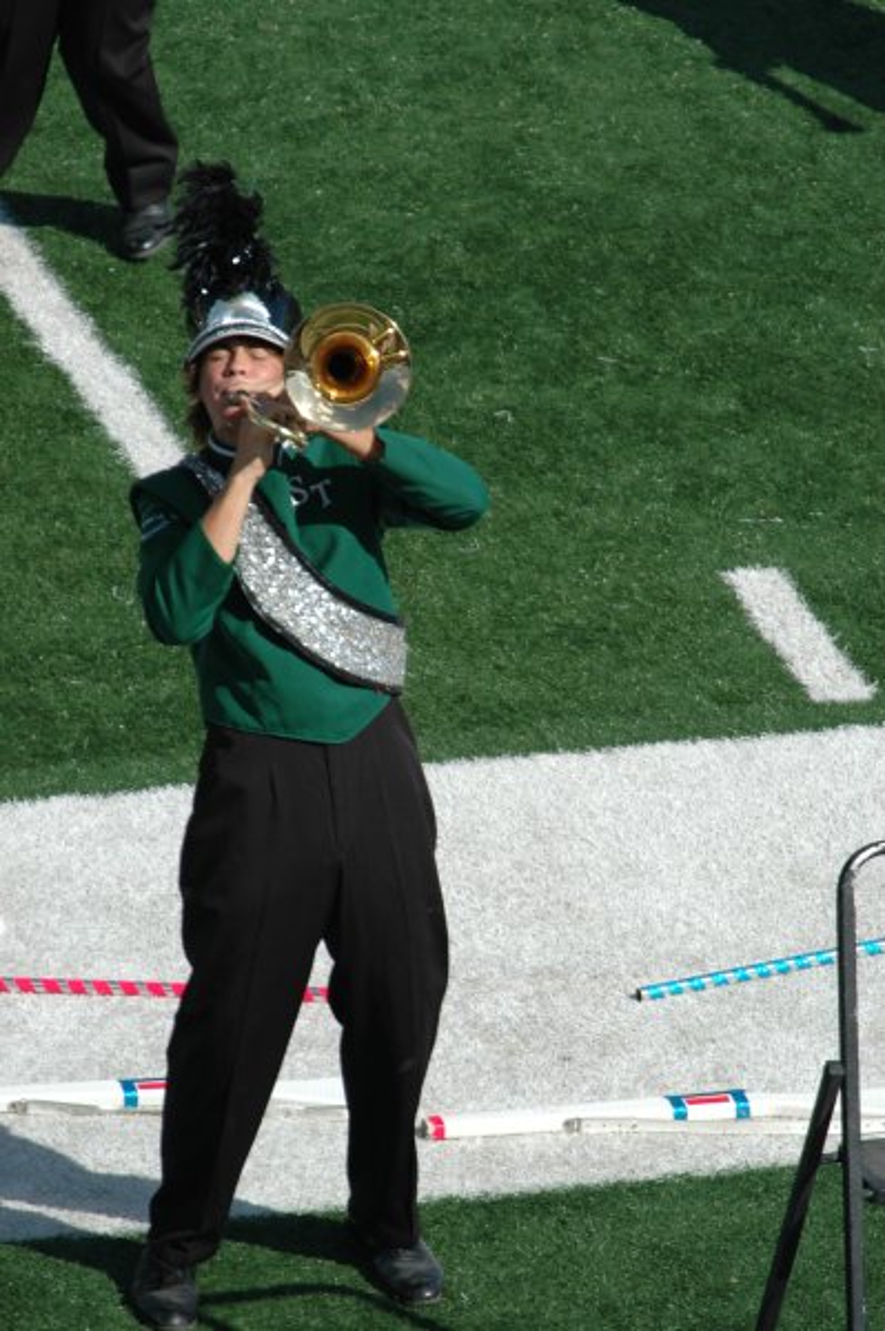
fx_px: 22162
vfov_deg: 3.4
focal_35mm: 600
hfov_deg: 2.3
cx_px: 442
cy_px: 666
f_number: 5.6
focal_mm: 400
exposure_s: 1/1000
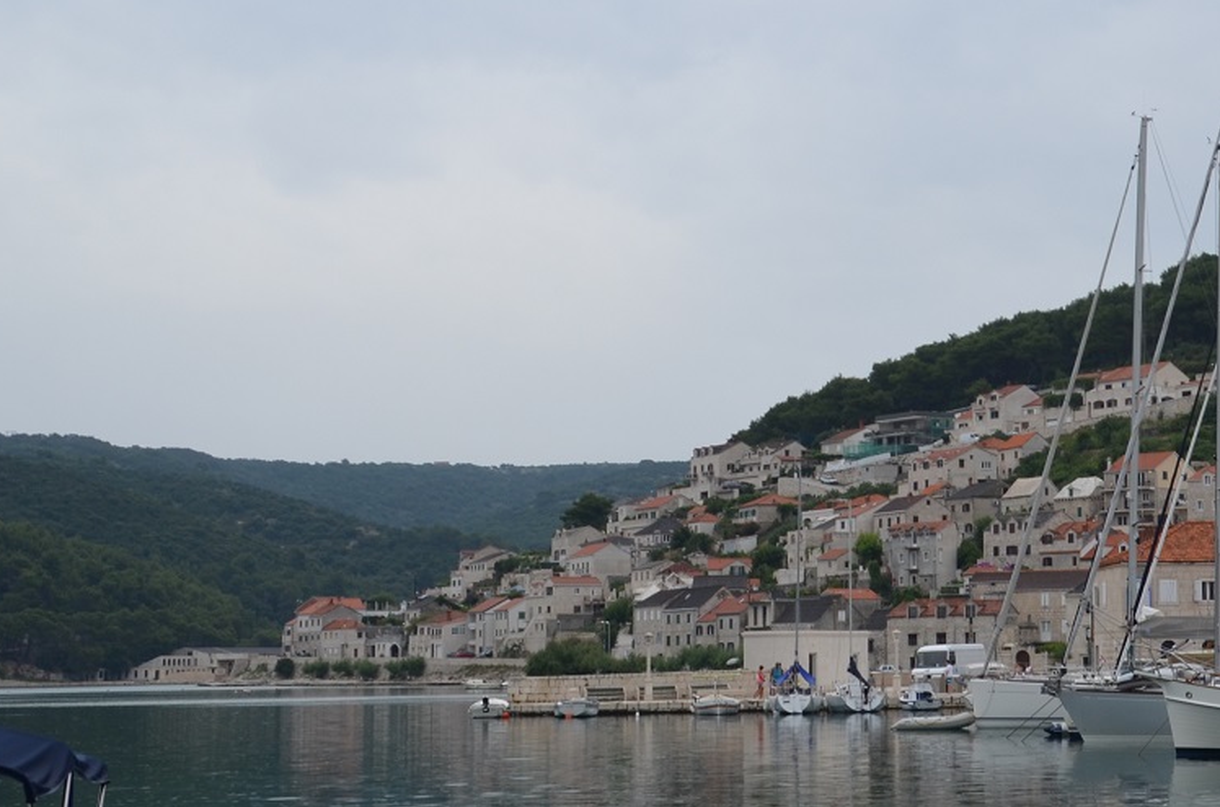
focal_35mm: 75
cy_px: 342
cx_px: 1200
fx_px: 2539
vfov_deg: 18.1
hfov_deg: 25.8
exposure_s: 1/250
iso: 140
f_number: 8
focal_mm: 23
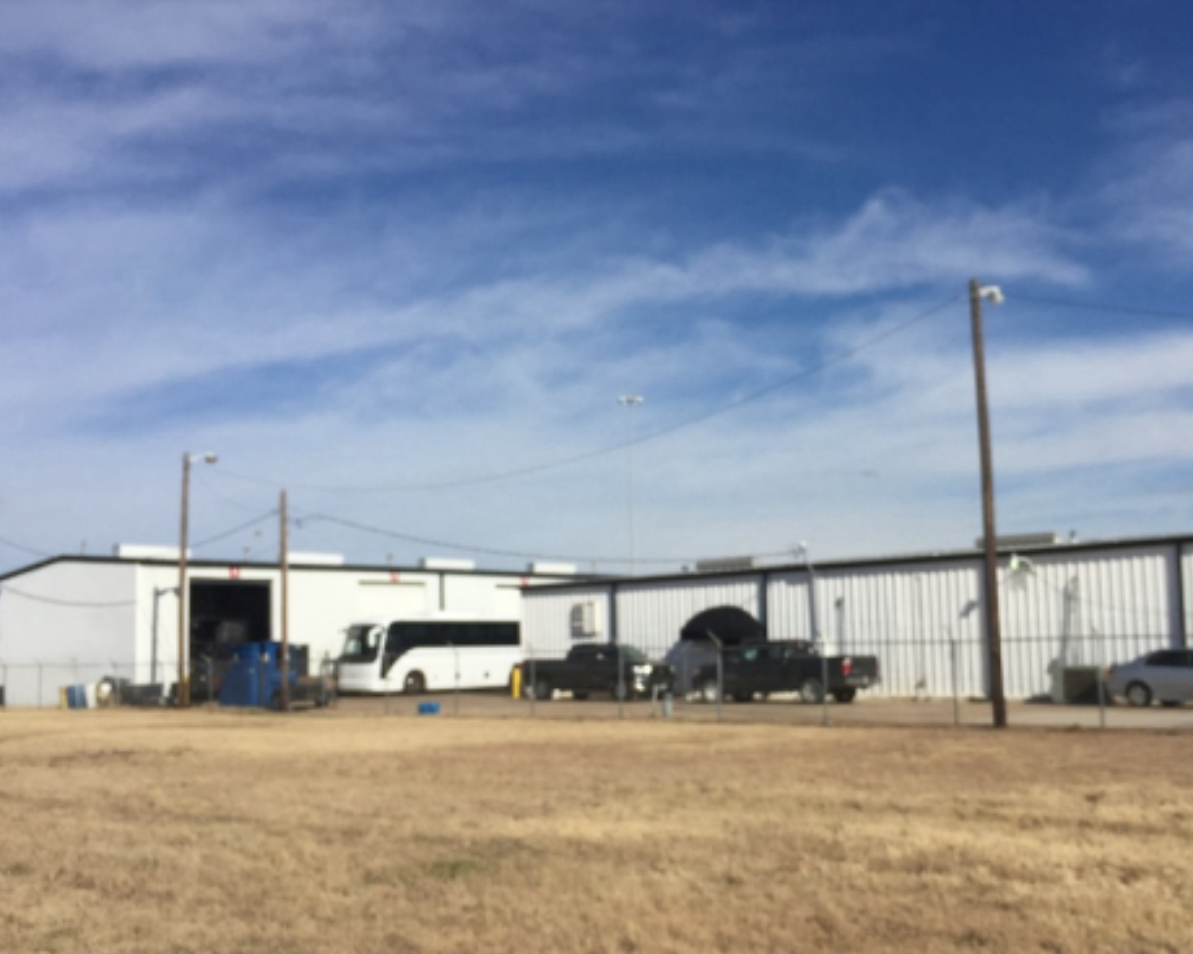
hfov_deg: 48.8
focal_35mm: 37
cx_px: 712
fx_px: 1306
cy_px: 541
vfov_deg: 40.0
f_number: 2.2
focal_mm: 4.15
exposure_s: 1/3968
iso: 32
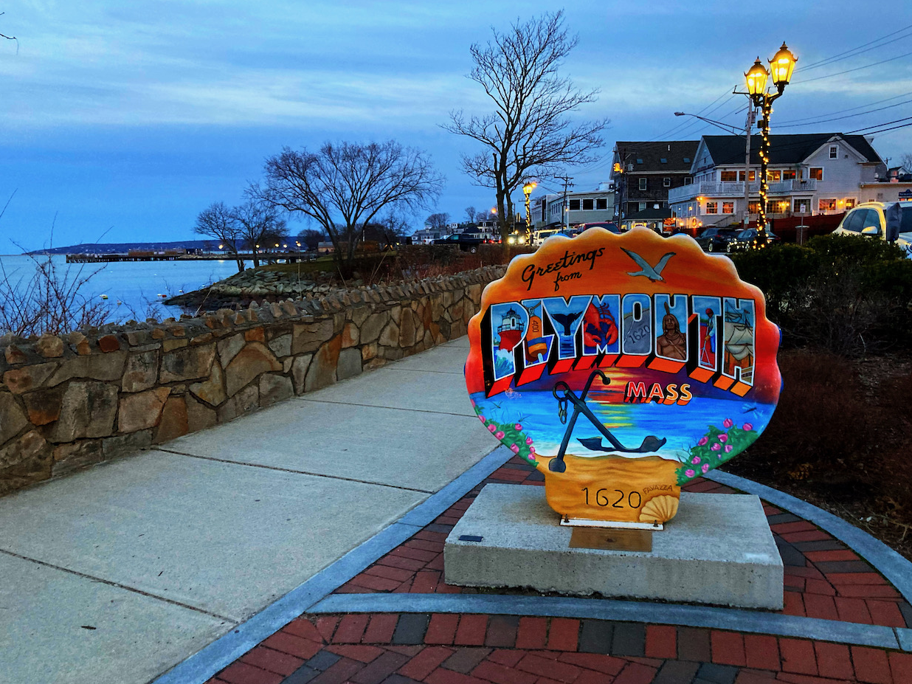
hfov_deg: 61.7
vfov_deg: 48.2
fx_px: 764
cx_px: 449
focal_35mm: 29
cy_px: 335
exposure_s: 1/56
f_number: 1.8
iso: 320
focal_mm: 3.99
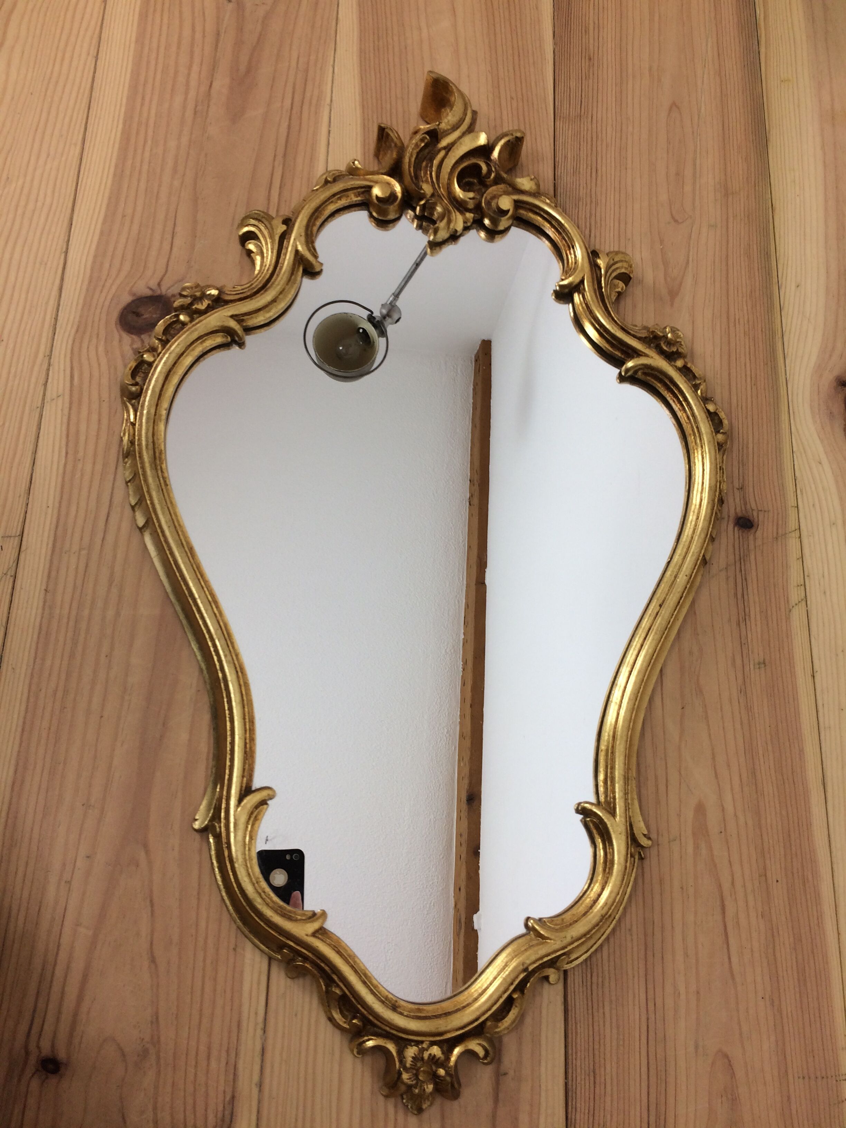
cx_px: 423
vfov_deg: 61.7
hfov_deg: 48.2
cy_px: 564
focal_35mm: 29
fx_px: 945
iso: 50
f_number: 2.2
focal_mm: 4.15
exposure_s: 1/50
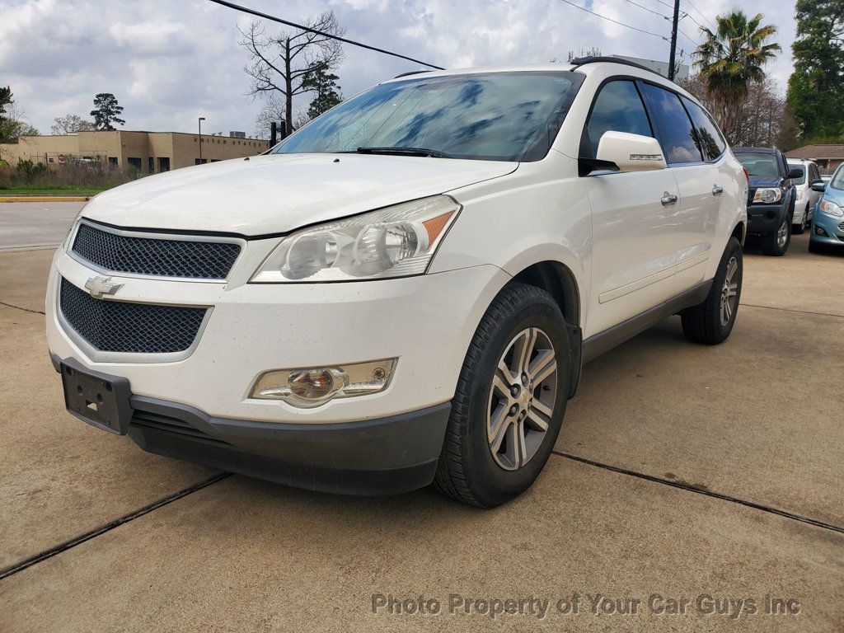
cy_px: 316
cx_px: 422
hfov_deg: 67.3
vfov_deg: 53.1
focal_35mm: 26
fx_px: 634
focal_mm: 4.3
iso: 50
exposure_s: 1/1967
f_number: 2.4
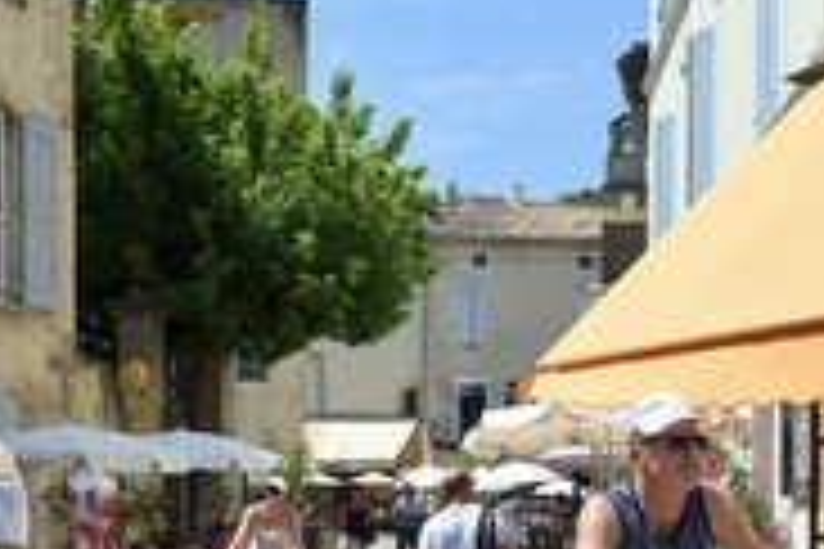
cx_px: 509
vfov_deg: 23.3
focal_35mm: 55
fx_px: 1259
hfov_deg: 36.1
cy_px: 580
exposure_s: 1/320
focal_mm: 24
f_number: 11
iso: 200
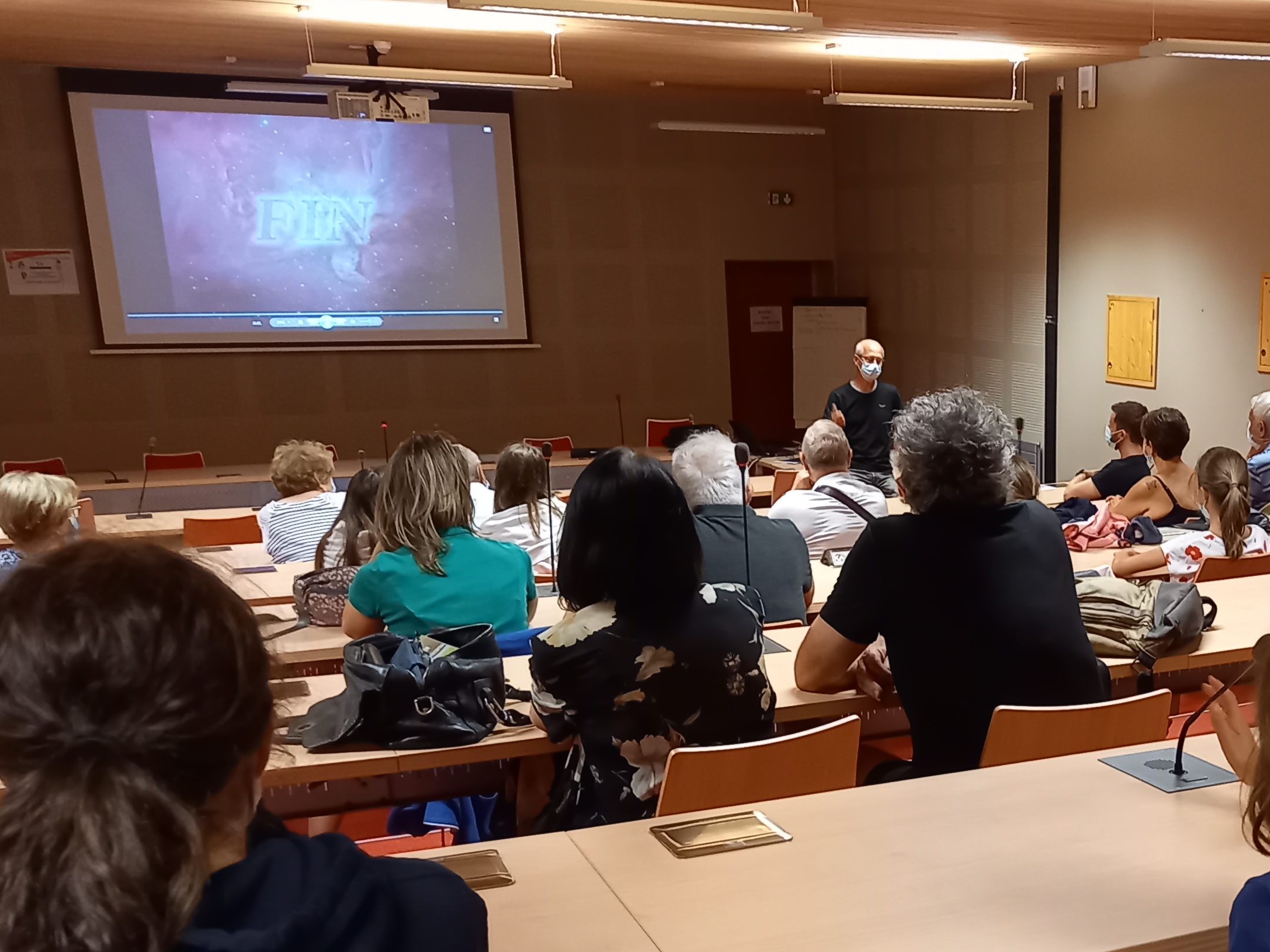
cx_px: 1021
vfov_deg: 30.6
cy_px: 780
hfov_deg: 39.6
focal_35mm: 46
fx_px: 1687
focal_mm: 4.6
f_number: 2
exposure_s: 1/33.3
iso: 500
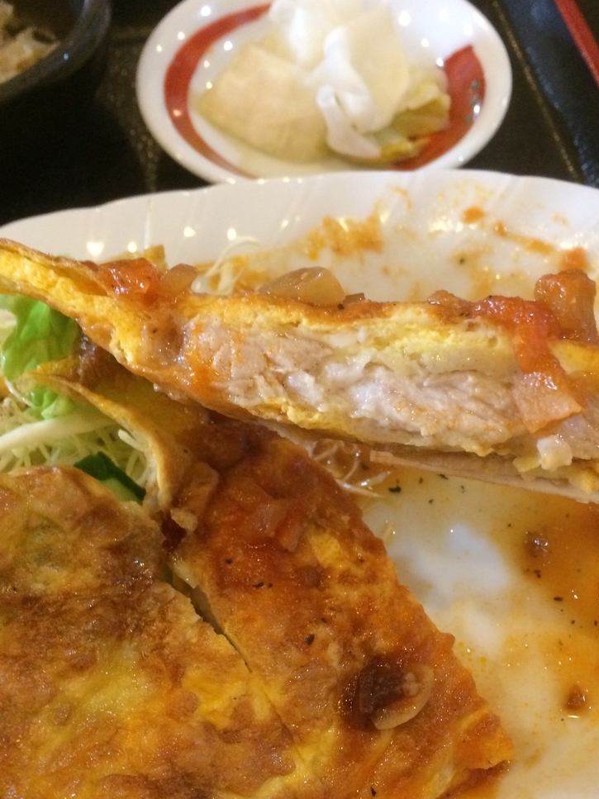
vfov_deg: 51.1
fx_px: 831
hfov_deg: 39.6
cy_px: 475
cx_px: 345
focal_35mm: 36
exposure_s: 1/30
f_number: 2.2
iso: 250
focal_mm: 4.15
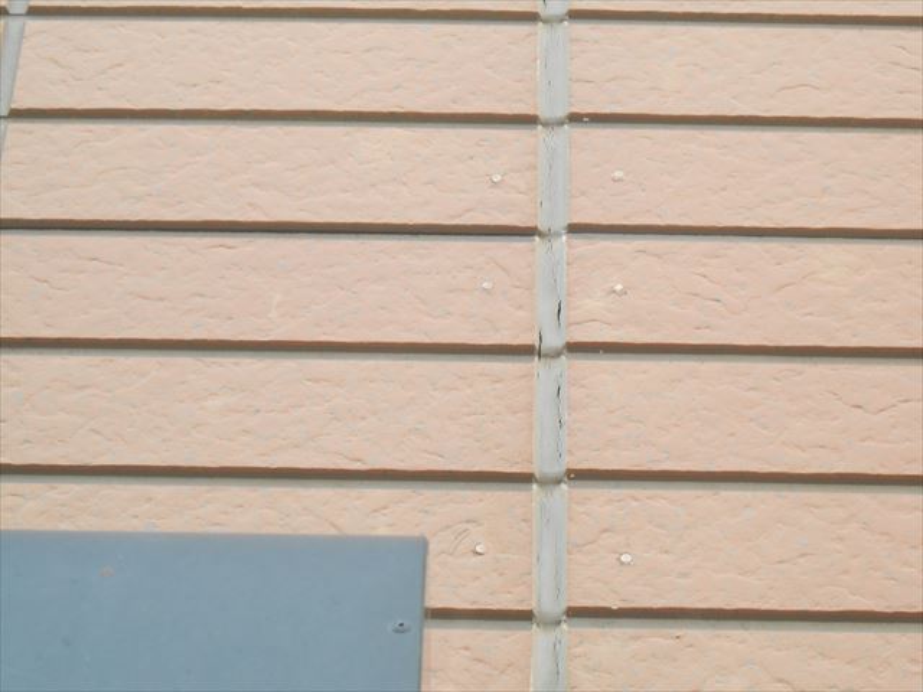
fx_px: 3173
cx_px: 462
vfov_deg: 12.5
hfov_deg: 16.6
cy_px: 346
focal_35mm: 119
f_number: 5.5
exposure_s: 1/60
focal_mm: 21.2
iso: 200
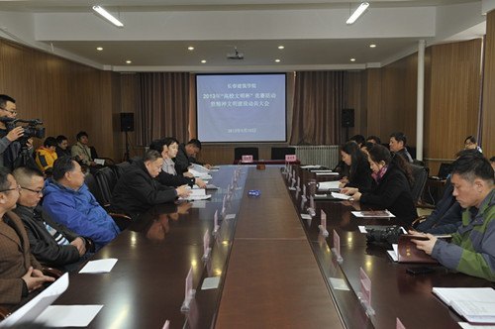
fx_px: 522
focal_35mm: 38
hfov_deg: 50.8
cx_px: 248
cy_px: 164
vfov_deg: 35.0
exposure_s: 1/60
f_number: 7.1
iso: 800
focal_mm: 38
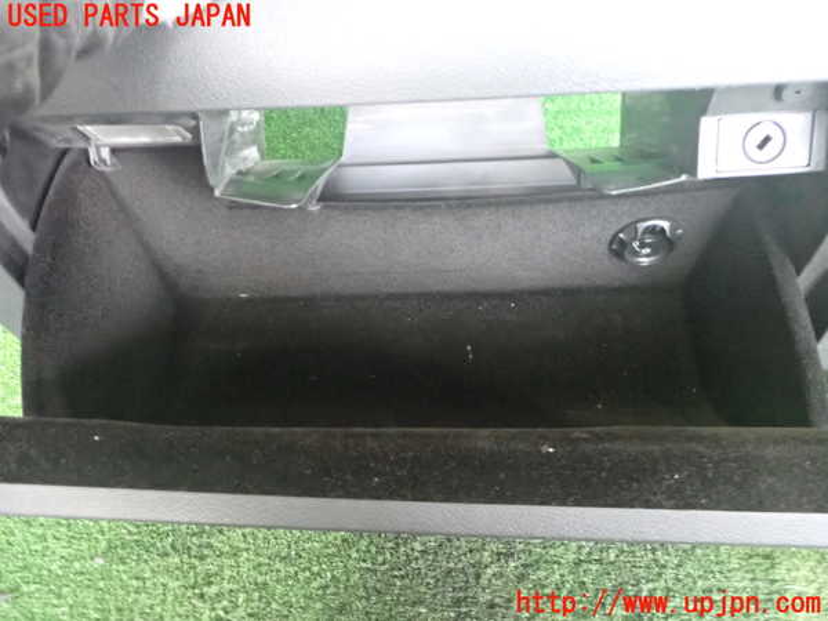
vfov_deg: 46.8
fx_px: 718
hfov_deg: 60.0
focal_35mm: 30
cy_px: 310
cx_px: 414
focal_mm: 5.4
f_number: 2.3
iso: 4000
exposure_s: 1/125
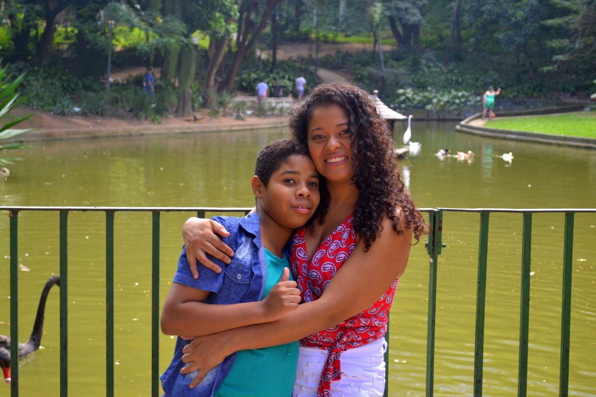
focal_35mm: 69
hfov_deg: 29.2
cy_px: 198
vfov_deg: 19.7
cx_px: 298
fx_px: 1142
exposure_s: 1/125
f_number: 5.3
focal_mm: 46
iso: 400
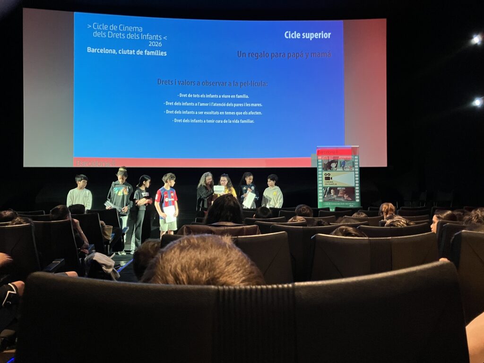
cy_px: 182
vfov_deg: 49.7
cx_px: 242
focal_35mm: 28
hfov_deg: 63.4
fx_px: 391
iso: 320
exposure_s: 1/36
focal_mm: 3.99
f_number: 1.8
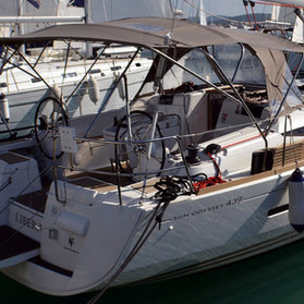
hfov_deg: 25.1
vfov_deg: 25.4
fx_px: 676
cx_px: 223
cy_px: 140
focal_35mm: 68
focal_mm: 24
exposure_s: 1/320
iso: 100
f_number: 9
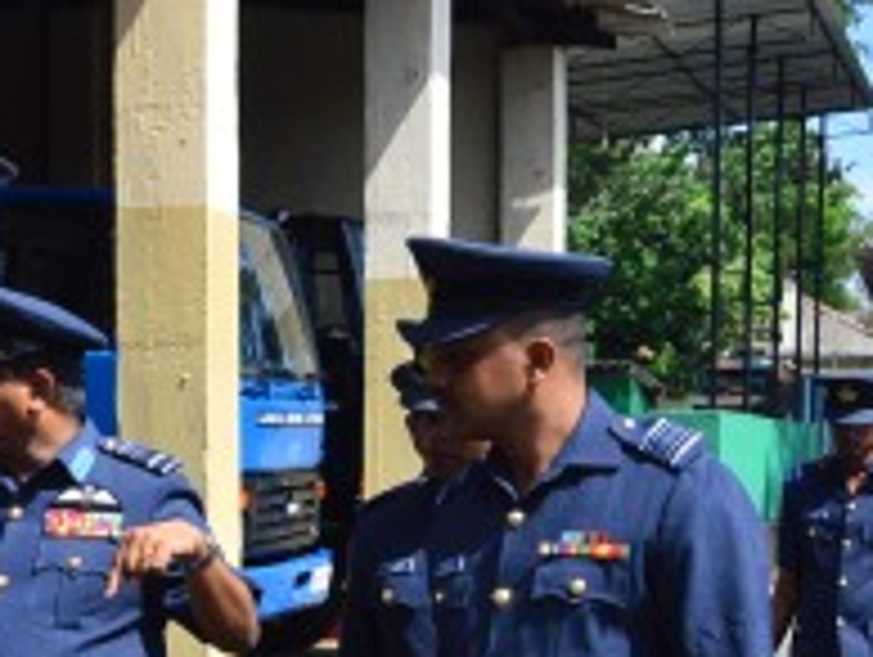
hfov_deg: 23.7
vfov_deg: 18.1
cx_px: 68
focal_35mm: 80
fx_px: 2020
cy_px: 608
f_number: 7.1
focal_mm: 18
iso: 400
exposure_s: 1/1250
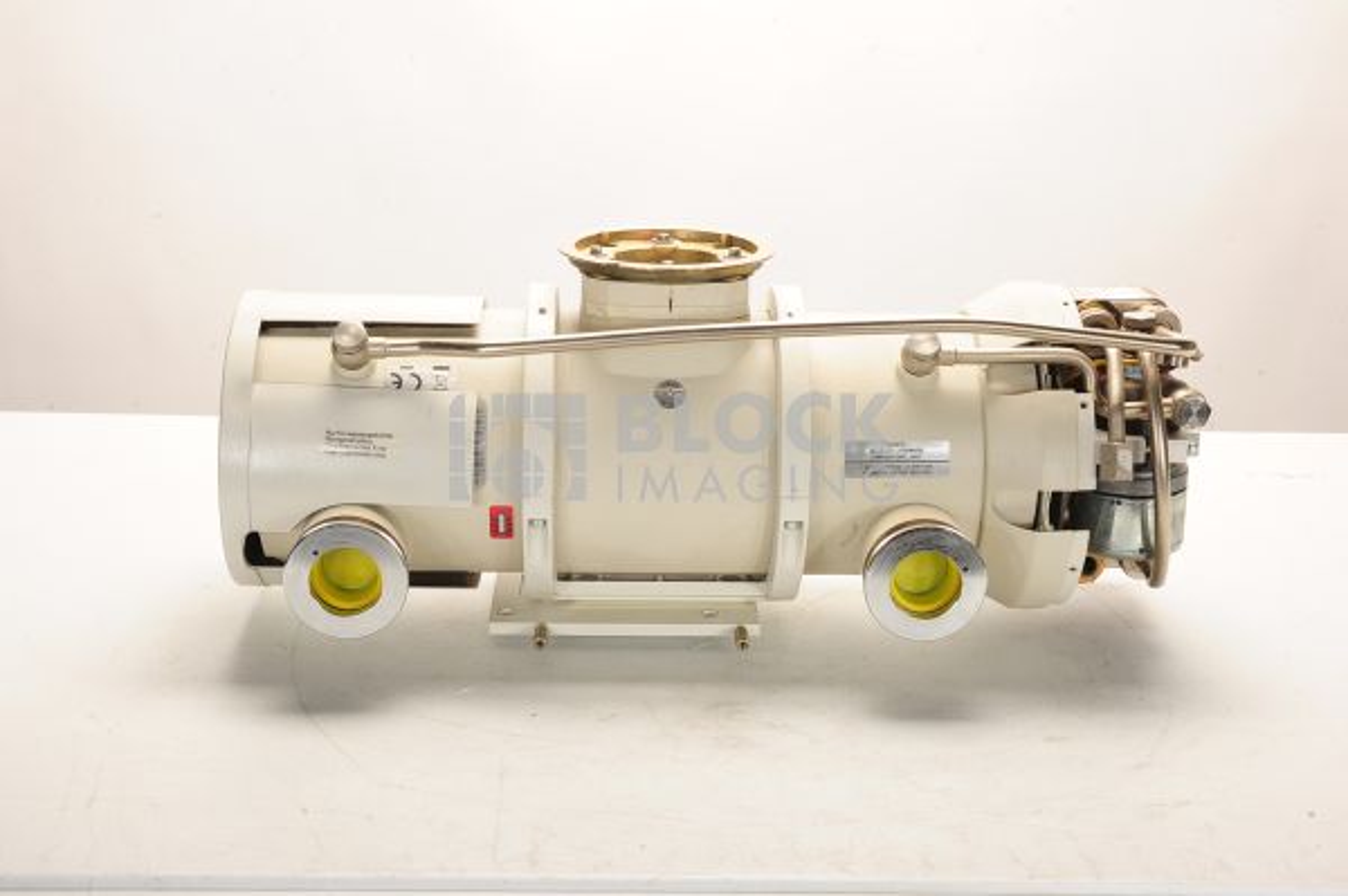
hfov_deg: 39.6
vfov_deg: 26.9
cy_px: 448
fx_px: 1871
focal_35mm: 50
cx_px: 674
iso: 320
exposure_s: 1/160
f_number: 14
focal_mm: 50
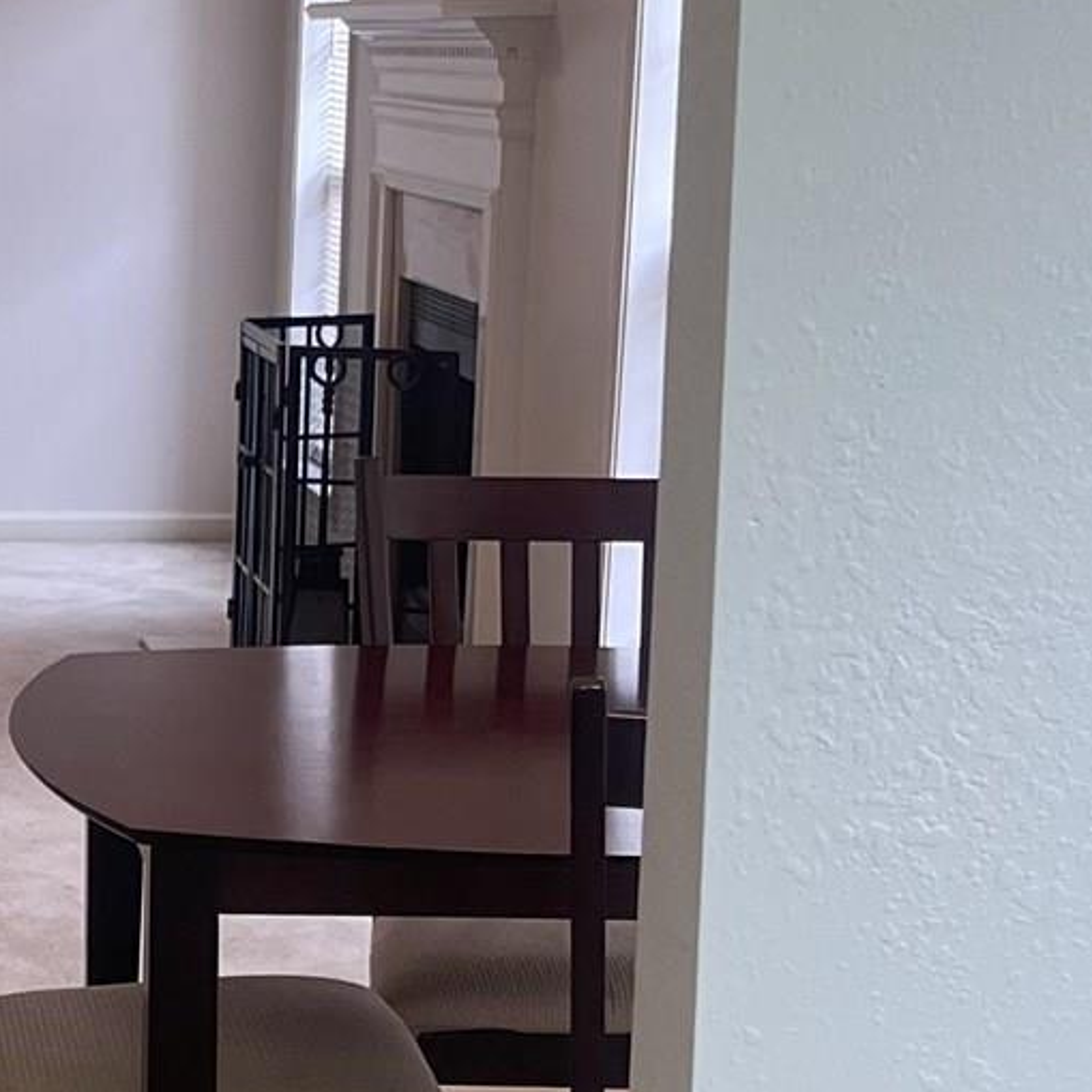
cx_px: -489
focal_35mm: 100
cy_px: 562
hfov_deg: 16.1
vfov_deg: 17.4
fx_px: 3569
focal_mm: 5.1
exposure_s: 1/120
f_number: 1.6
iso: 125
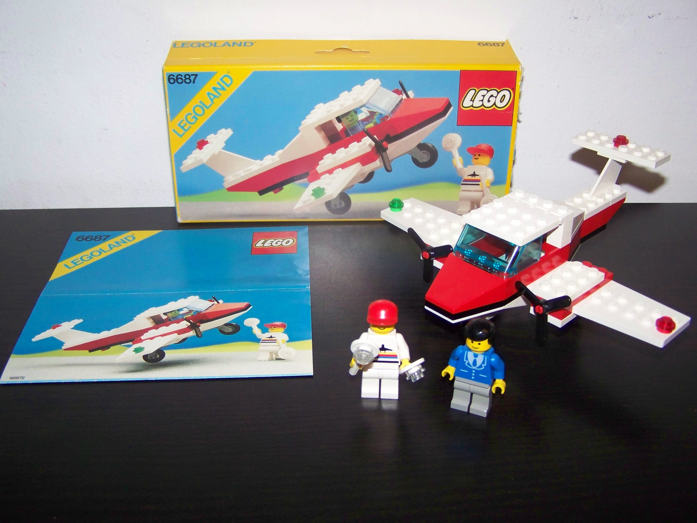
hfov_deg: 49.0
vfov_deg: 37.7
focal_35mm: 38
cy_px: 262
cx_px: 348
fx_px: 765
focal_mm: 6.3
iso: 200
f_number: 2.8
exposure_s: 1/30
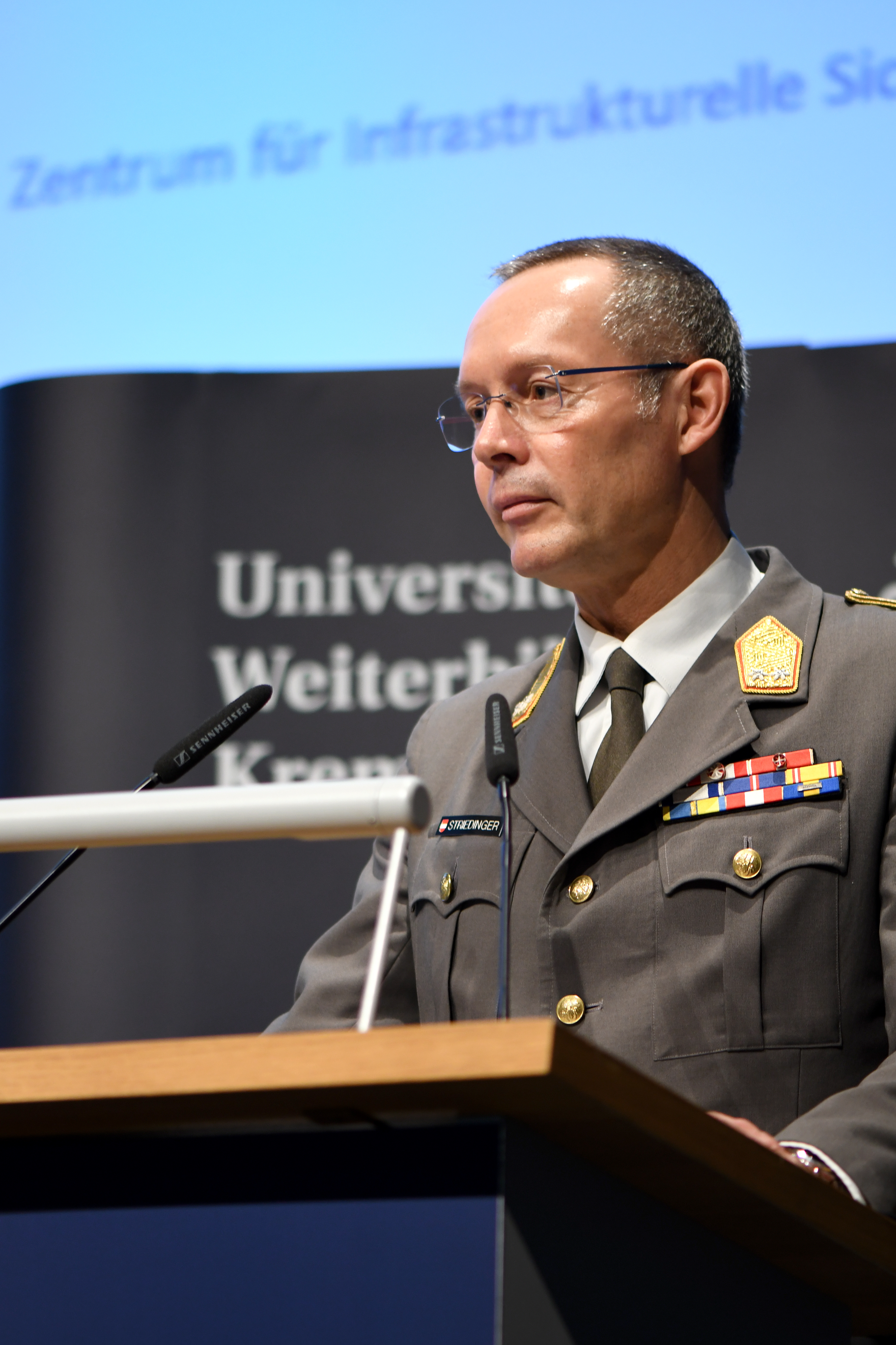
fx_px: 5880
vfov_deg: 13.0
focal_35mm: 158
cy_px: 672
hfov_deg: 8.7
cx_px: 448
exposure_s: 1/125
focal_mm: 105
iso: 800
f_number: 3.5
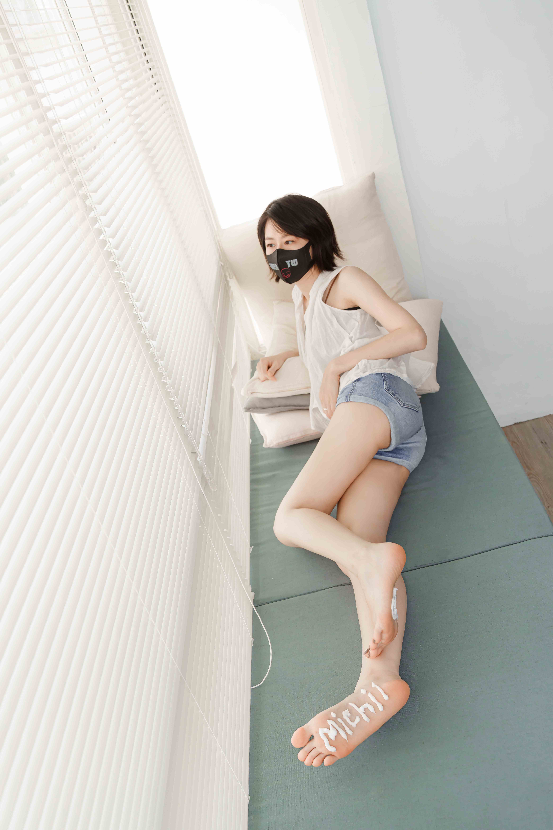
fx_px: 737
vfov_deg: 58.7
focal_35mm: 32
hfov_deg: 41.1
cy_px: 415
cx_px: 276
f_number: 6.3
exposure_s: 1/60
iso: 500
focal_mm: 32
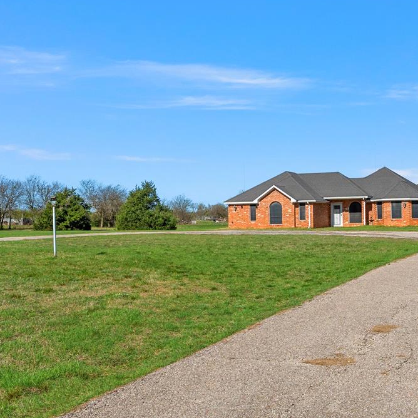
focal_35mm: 43
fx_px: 587
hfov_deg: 38.6
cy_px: 208
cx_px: 286
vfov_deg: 39.2
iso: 320
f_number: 9
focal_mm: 22
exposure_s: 1/800
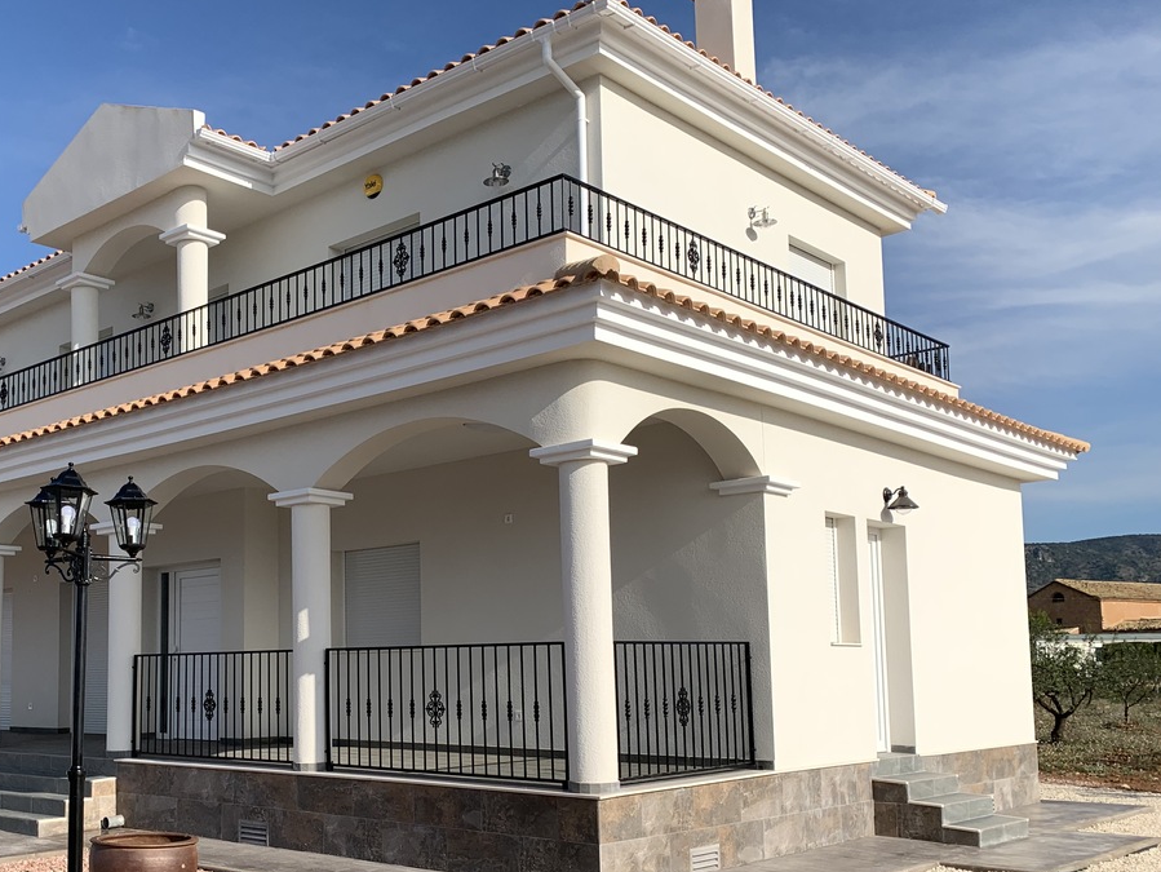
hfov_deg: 48.9
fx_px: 1241
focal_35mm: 37
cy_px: 568
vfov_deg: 38.3
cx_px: 353
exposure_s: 1/3289
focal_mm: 4.25
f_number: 1.8
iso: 25
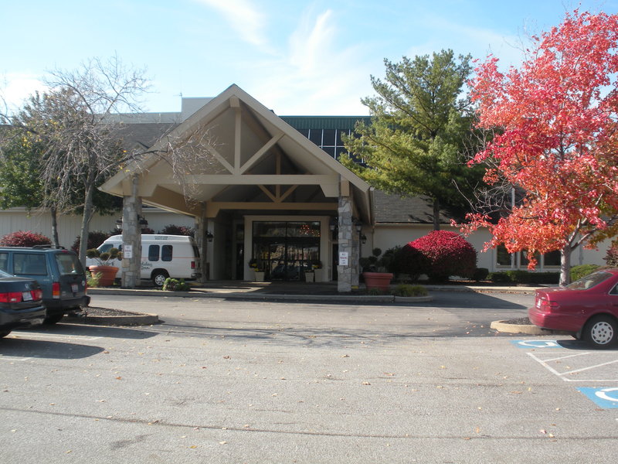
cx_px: 309
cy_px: 232
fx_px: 768
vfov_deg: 33.6
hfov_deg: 43.9
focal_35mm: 43
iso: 64
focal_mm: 7.7
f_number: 4
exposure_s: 1/335
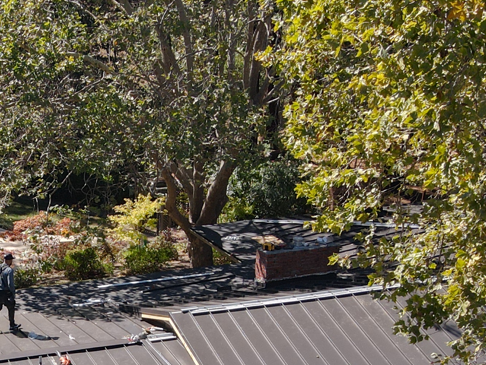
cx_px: -29
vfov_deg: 19.4
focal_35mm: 72
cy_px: 421
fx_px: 1011
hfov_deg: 25.4
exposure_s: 1/200
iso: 100
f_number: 2.8
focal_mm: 4.5
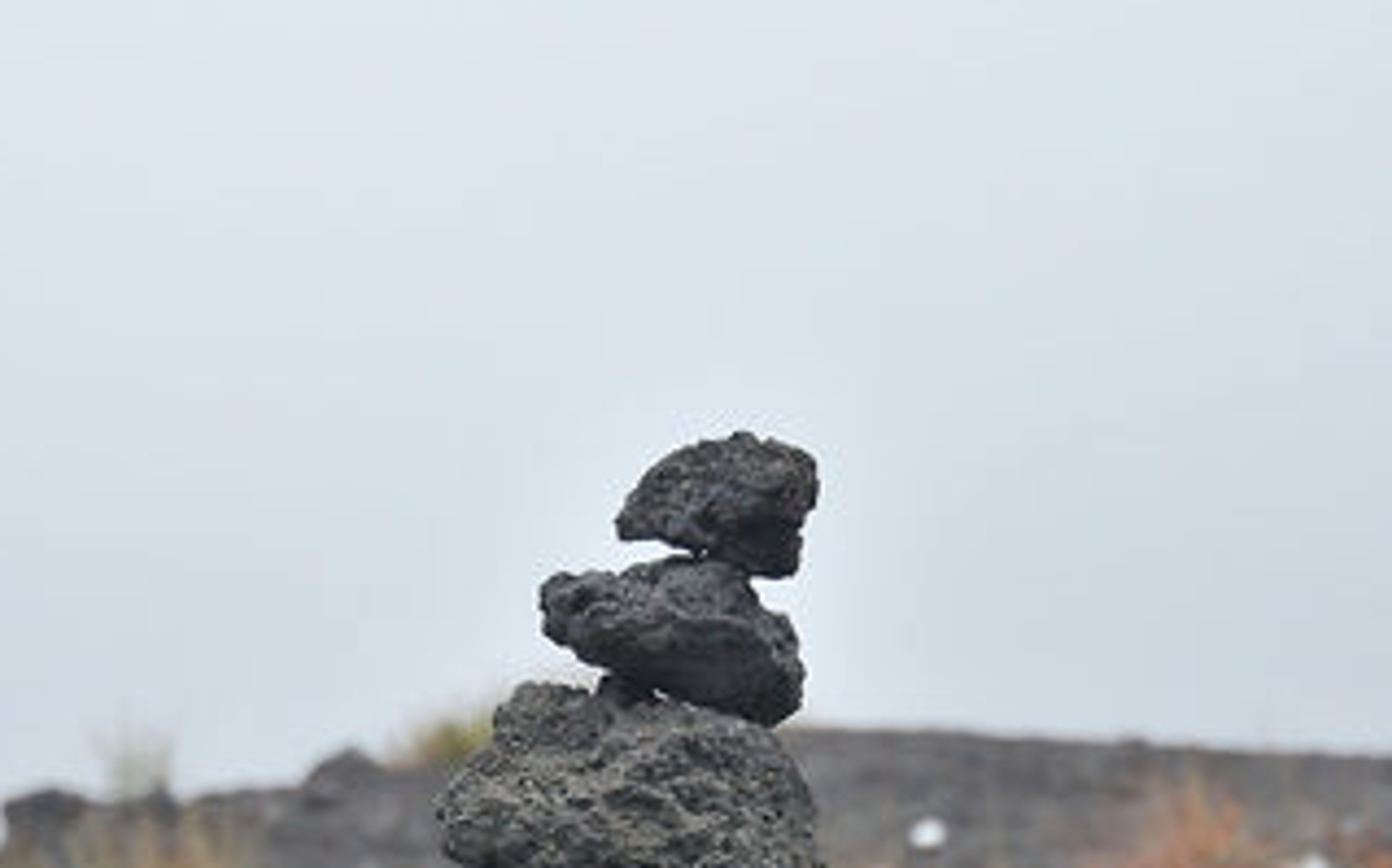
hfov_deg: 29.8
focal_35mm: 69
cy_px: 789
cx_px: 689
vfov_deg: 18.5
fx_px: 2616
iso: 800
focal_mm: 24
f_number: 5
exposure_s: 1/100
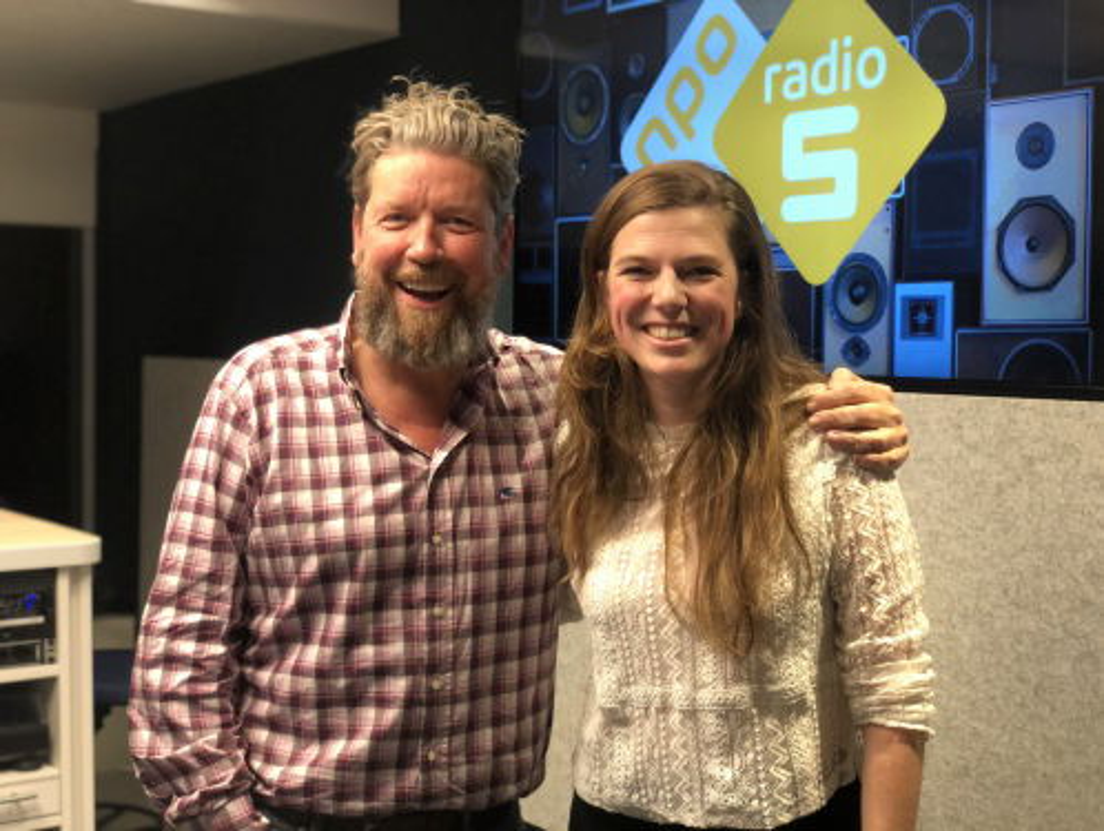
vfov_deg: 28.1
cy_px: 416
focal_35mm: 52
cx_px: 552
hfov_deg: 36.8
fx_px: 1661
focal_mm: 6
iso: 100
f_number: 2.4
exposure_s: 1/50
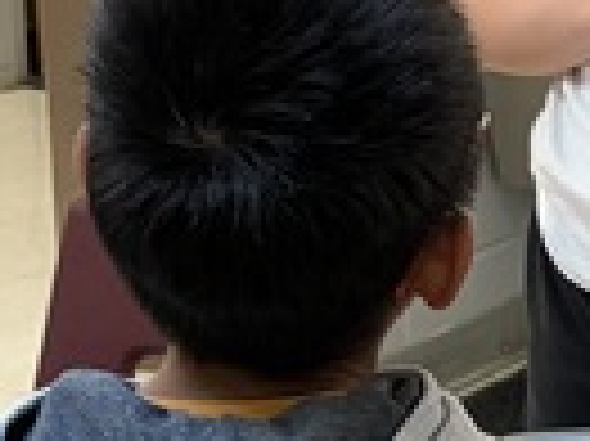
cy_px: 346
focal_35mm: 204
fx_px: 3474
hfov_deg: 9.7
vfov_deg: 7.3
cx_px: 527
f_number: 1.6
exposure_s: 1/120
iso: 100
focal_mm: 5.96
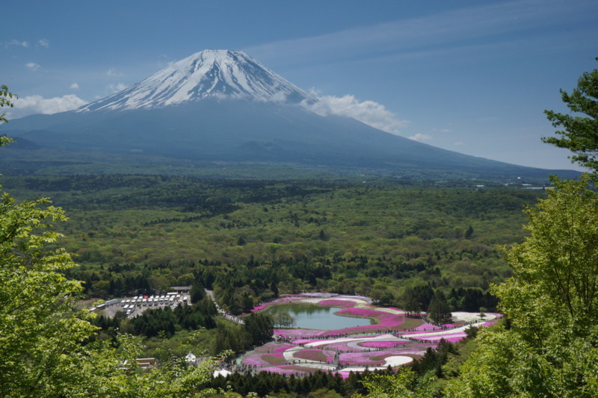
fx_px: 697
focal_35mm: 42
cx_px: 299
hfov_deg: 46.4
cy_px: 199
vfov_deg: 31.9
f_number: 22
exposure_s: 1/100
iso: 200
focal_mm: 28
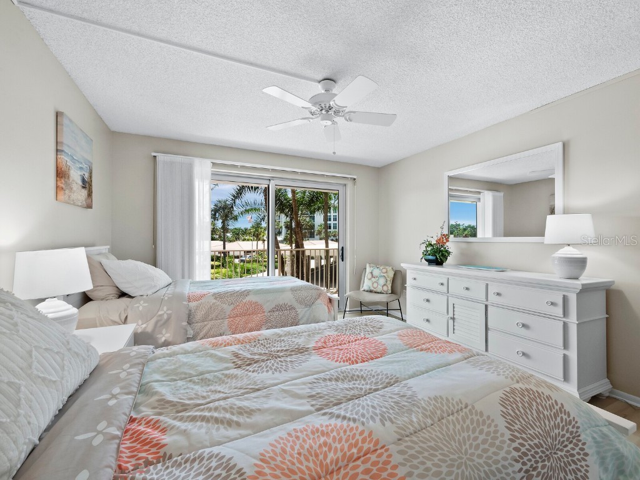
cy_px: 240
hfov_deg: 102.1
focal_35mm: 14
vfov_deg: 85.7
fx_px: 259
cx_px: 320
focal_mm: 7
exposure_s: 1/5
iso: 400
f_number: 11
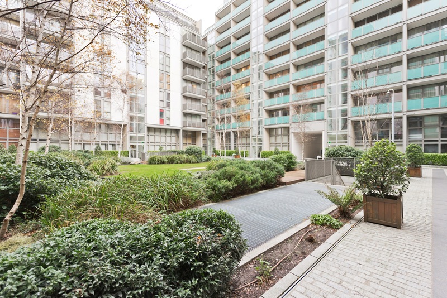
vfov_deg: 73.8
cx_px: 224
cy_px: 149
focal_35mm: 16
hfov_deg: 96.7
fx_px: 199
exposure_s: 1/40
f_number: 3.2
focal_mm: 16
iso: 400
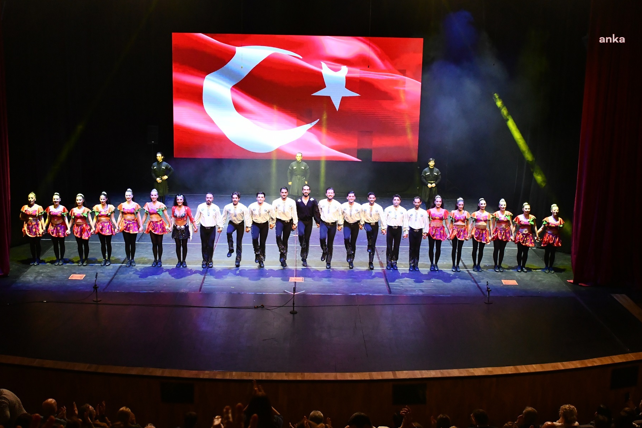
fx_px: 856
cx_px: 321
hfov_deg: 41.1
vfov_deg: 28.1
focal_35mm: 48
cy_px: 225
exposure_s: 1/200
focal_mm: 30
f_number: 7.1
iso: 5000
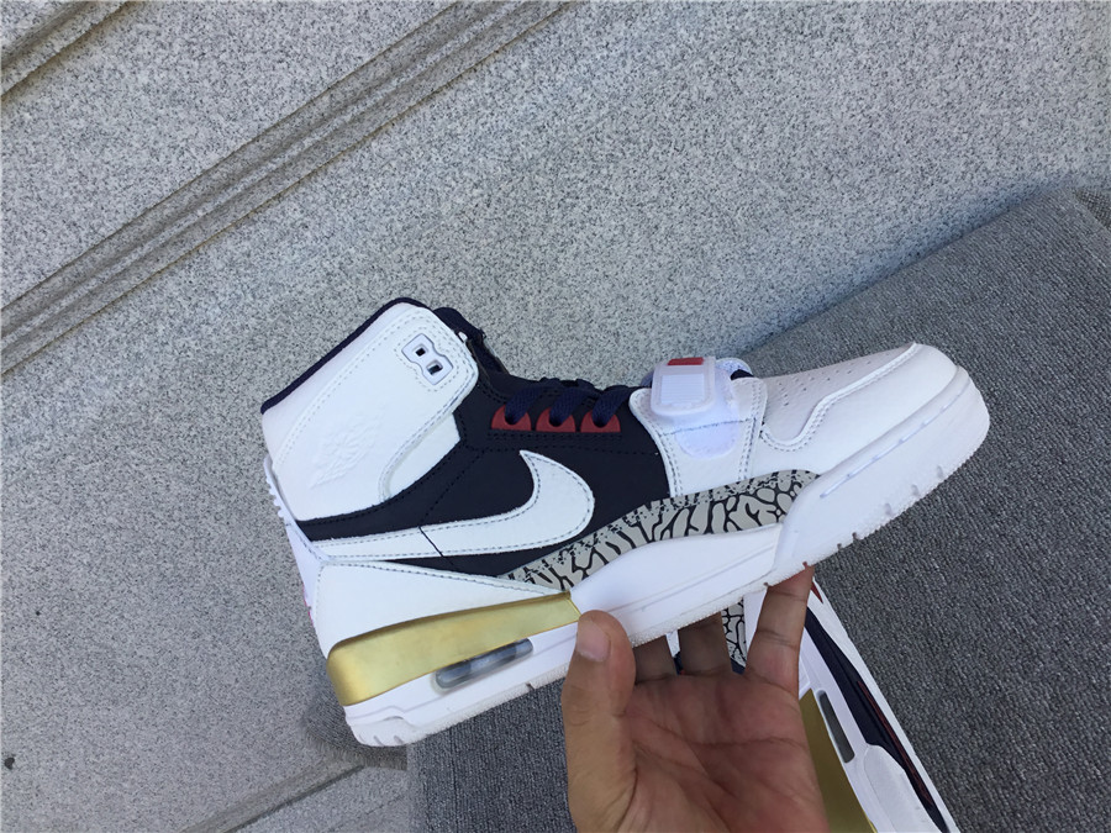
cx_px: 556
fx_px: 995
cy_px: 416
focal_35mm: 31
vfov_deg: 45.4
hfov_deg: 58.4
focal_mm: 3.3
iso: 25
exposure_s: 1/259
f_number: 2.4
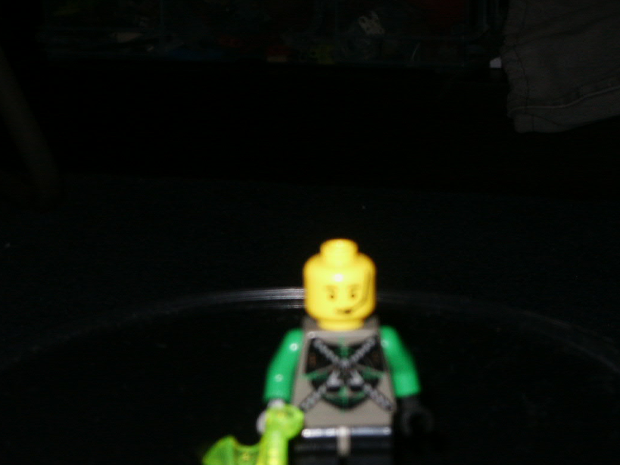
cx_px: 326
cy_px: 275
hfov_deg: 18.4
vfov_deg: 13.8
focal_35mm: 107
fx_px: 1917
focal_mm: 17.31
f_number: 8
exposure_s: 1/90
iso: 200
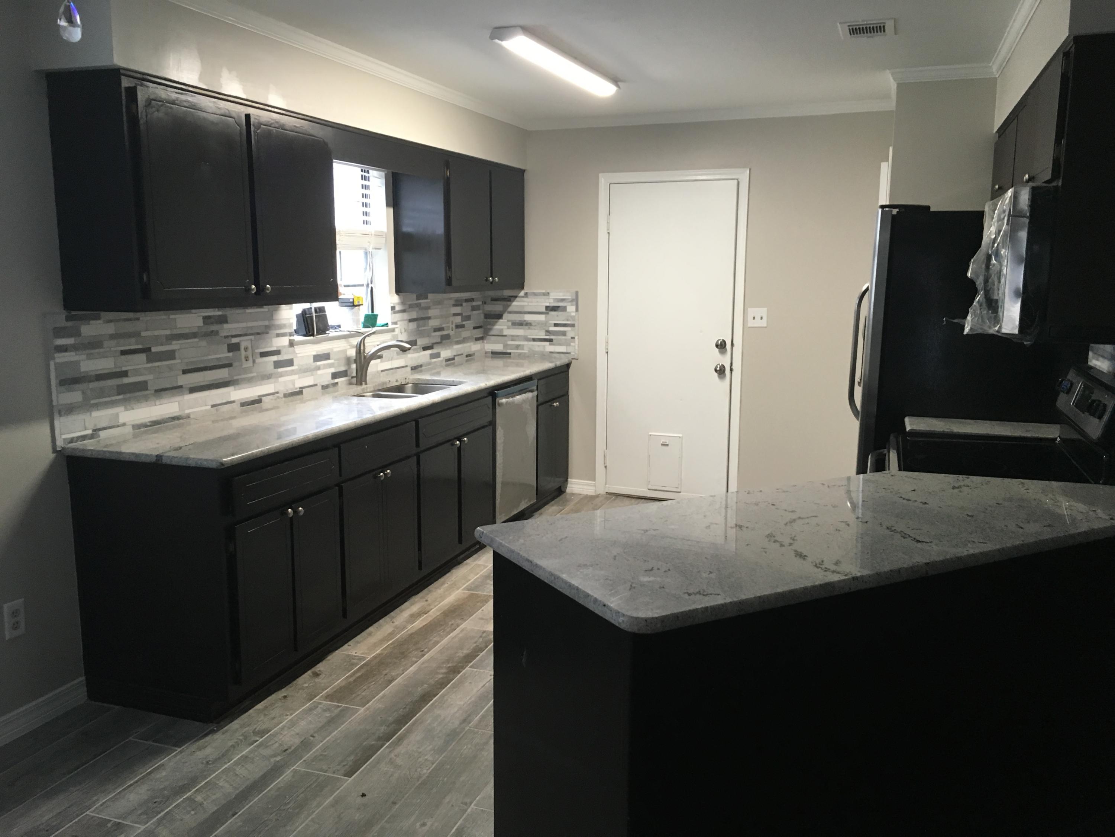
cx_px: 558
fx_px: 934
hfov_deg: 61.7
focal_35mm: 29
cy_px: 418
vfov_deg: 48.2
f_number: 2.2
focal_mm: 4.15
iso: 100
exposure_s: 1/30
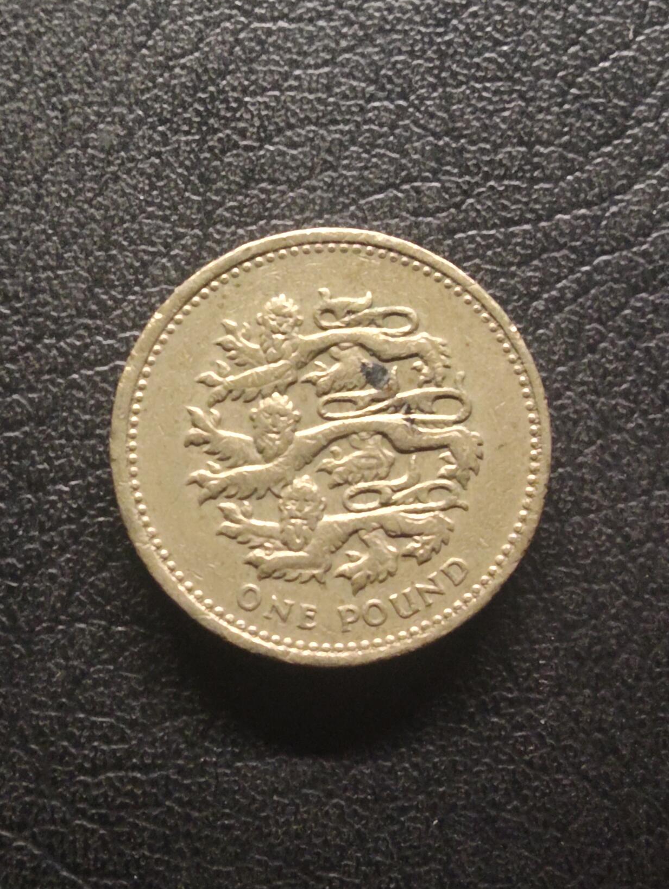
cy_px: 416
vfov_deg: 34.9
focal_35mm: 55
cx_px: 333
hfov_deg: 26.6
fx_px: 1414
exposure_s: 1/33.3
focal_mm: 3.42
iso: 1250
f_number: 2.2
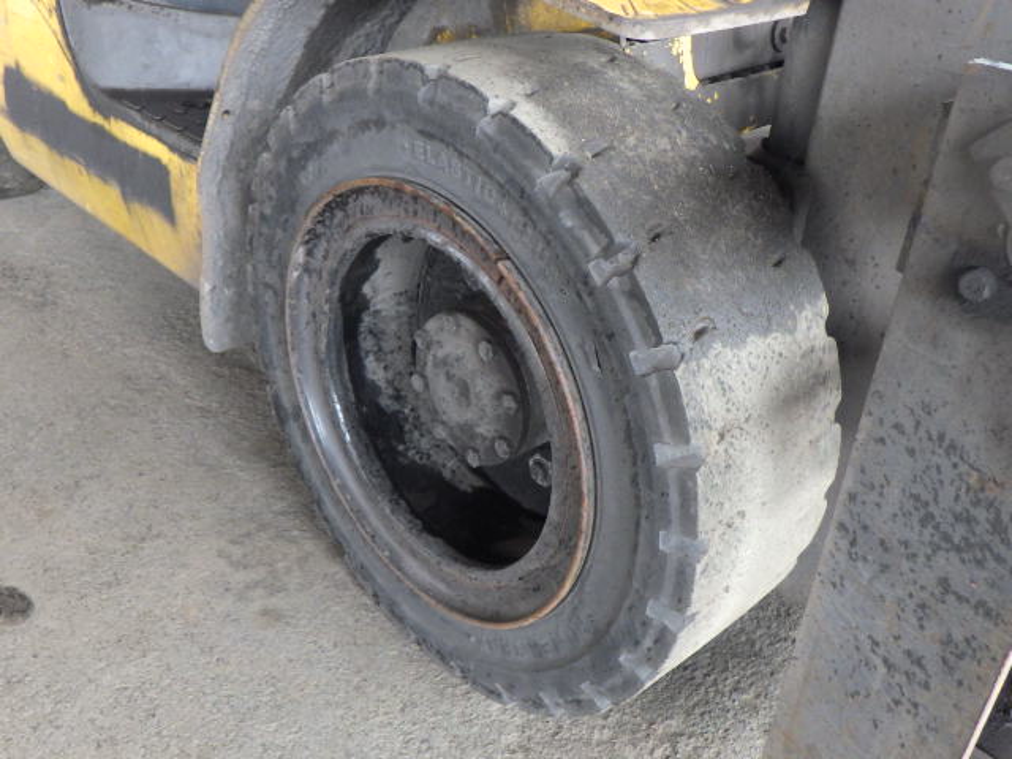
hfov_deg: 54.0
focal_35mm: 34
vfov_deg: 41.8
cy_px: 380
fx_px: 994
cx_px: 506
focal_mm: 6.1
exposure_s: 1/50
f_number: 3.8
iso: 640
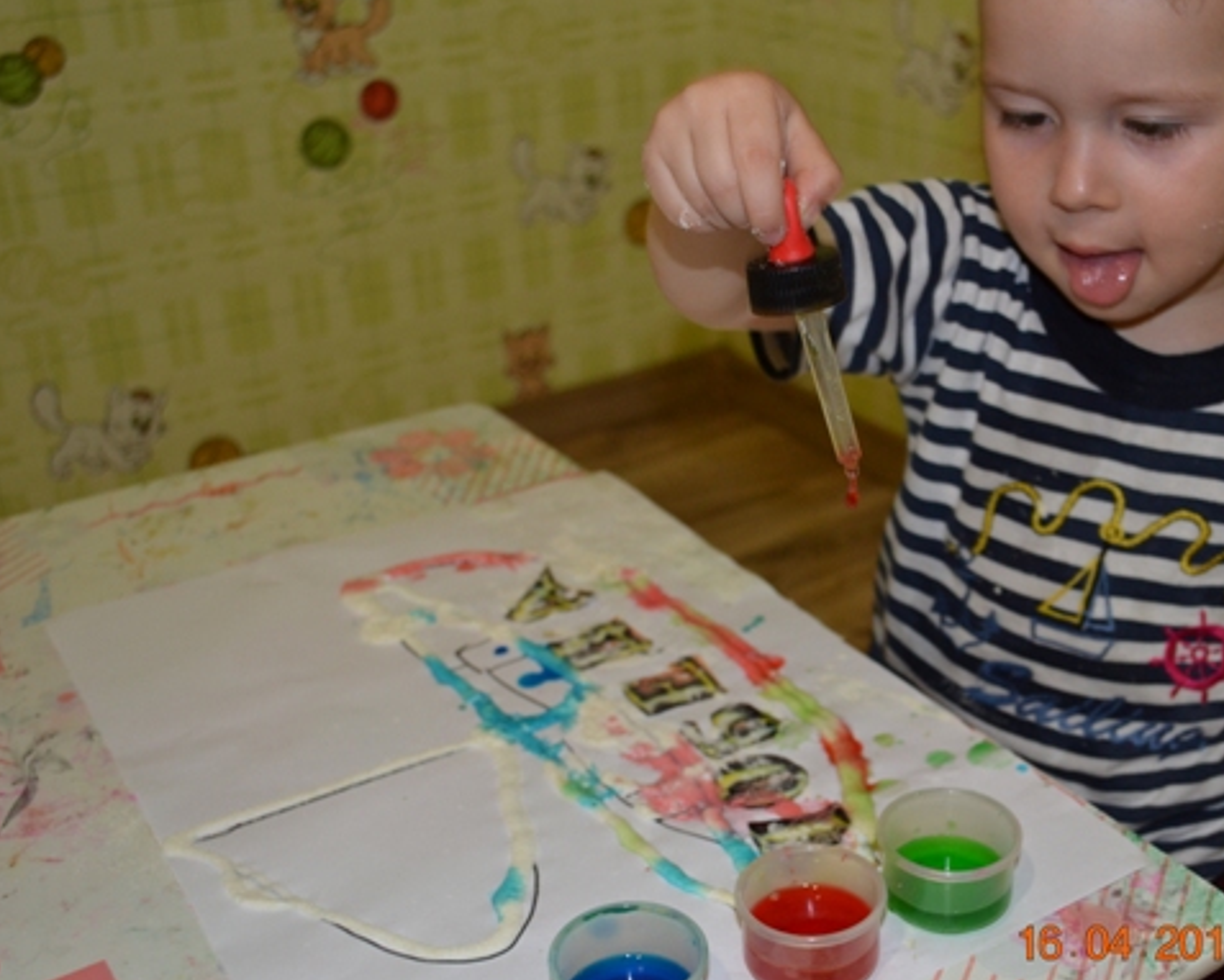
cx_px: 765
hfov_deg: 40.0
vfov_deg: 32.8
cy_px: 508
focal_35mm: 46
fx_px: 1667
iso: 720
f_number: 4.2
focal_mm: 26
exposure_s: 1/60
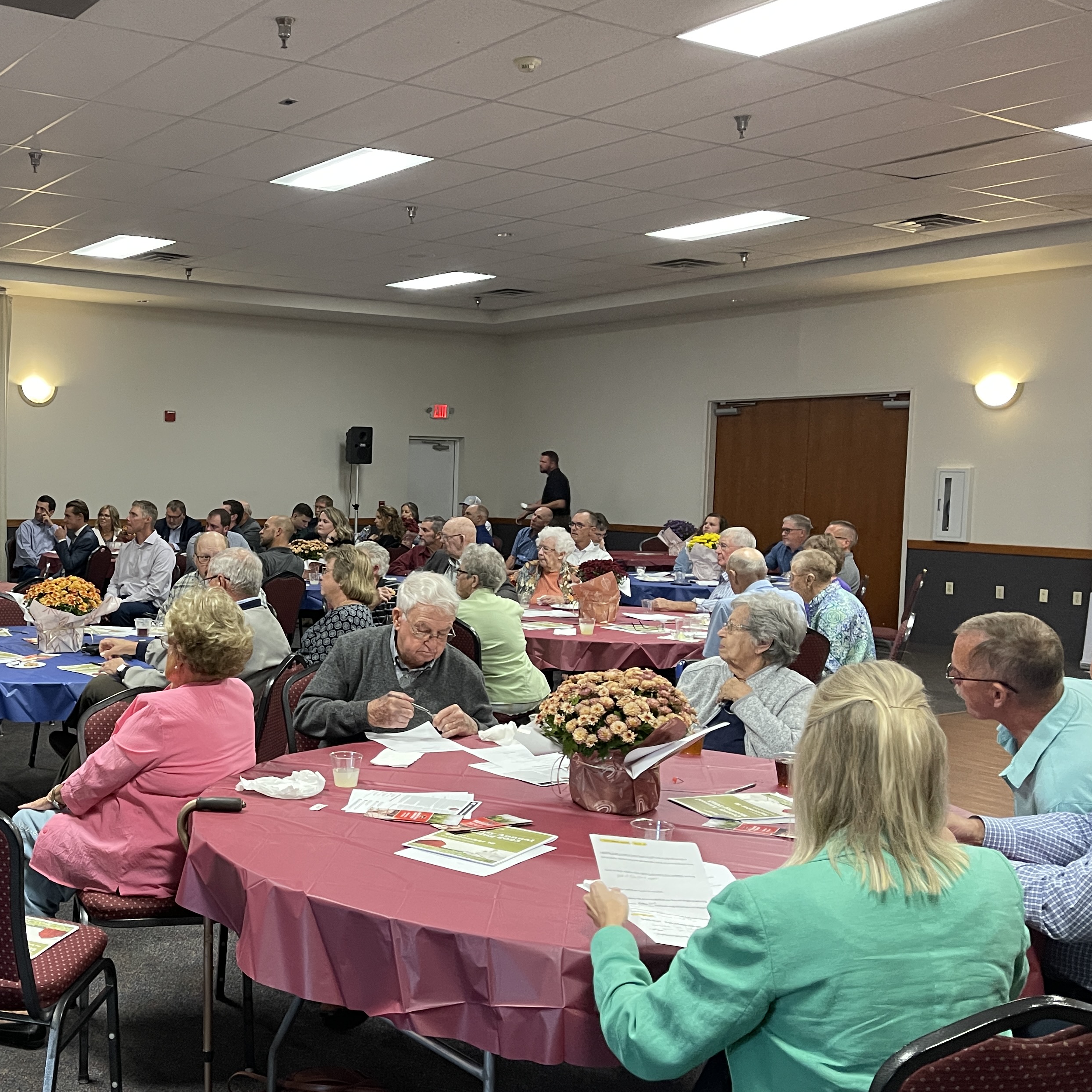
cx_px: 246
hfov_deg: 43.2
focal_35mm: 37
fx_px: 1321
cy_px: 560
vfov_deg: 44.9
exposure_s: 1/60
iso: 400
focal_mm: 5.1
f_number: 1.6
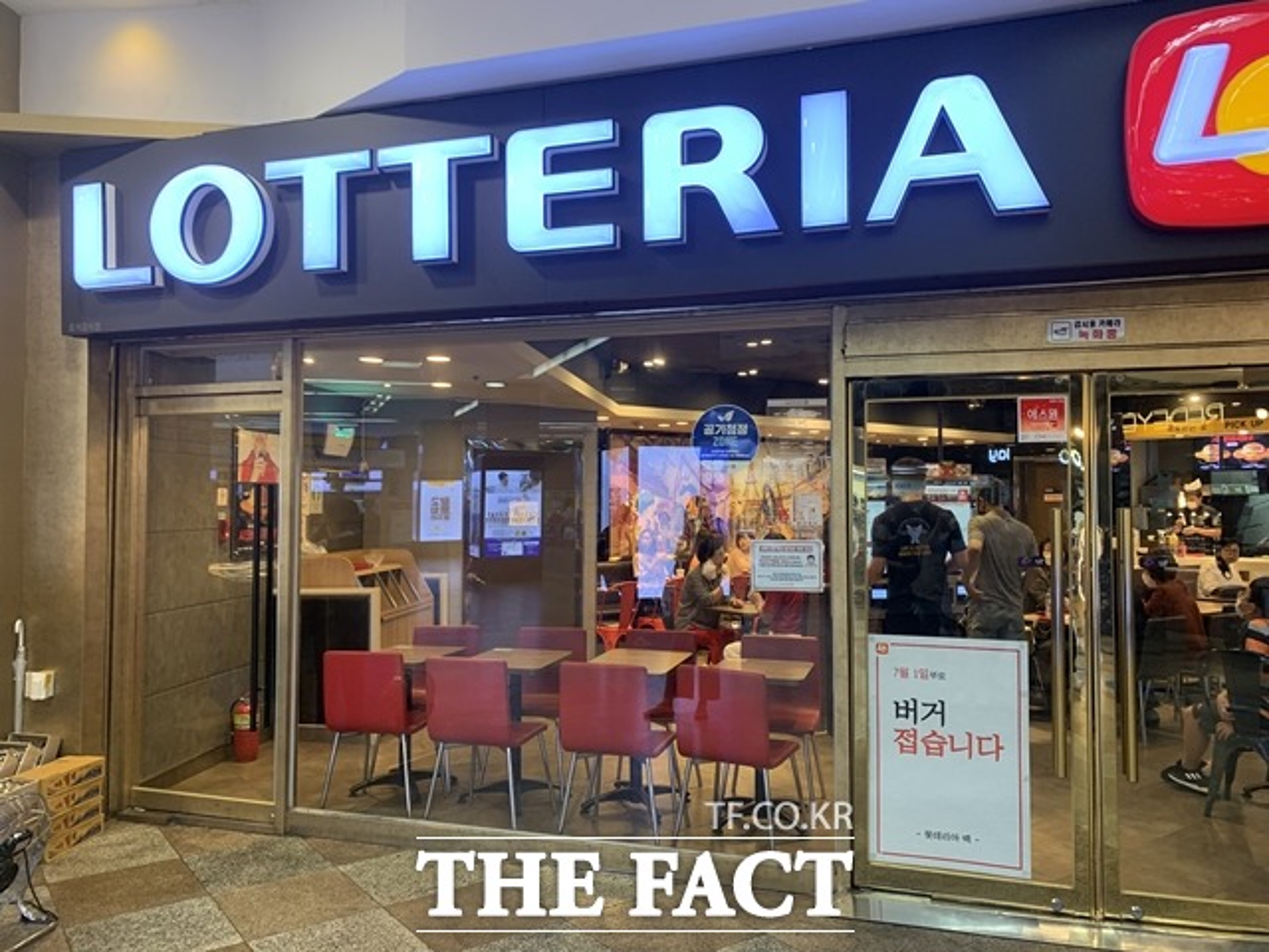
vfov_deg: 53.1
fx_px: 953
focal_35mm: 26
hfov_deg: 67.3
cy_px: 476
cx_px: 634
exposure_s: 1/60
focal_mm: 4.25
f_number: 1.8
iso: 100
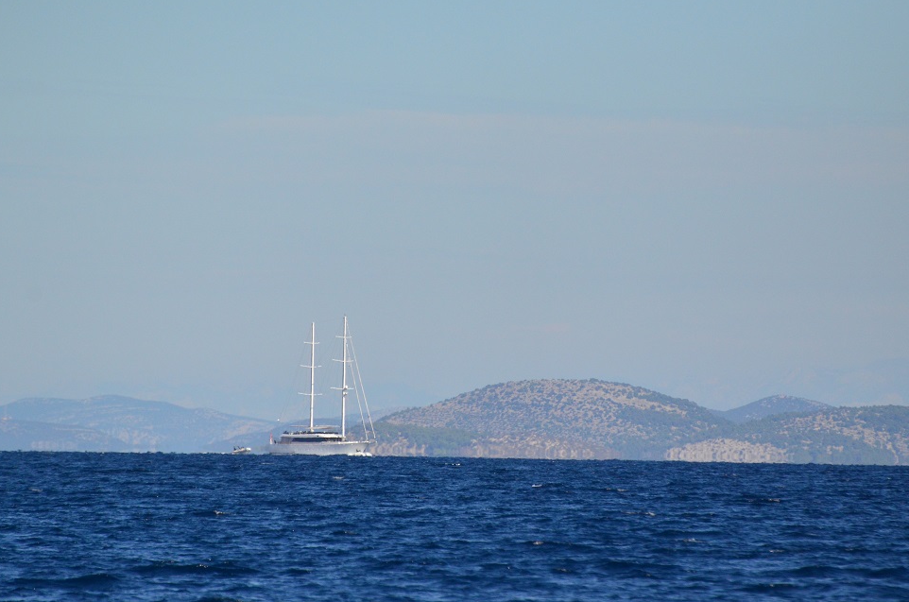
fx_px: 11792
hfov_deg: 4.4
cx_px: 444
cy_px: 303
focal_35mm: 468
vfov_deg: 2.9
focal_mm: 300
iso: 1100
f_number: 6.3
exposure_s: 1/8000
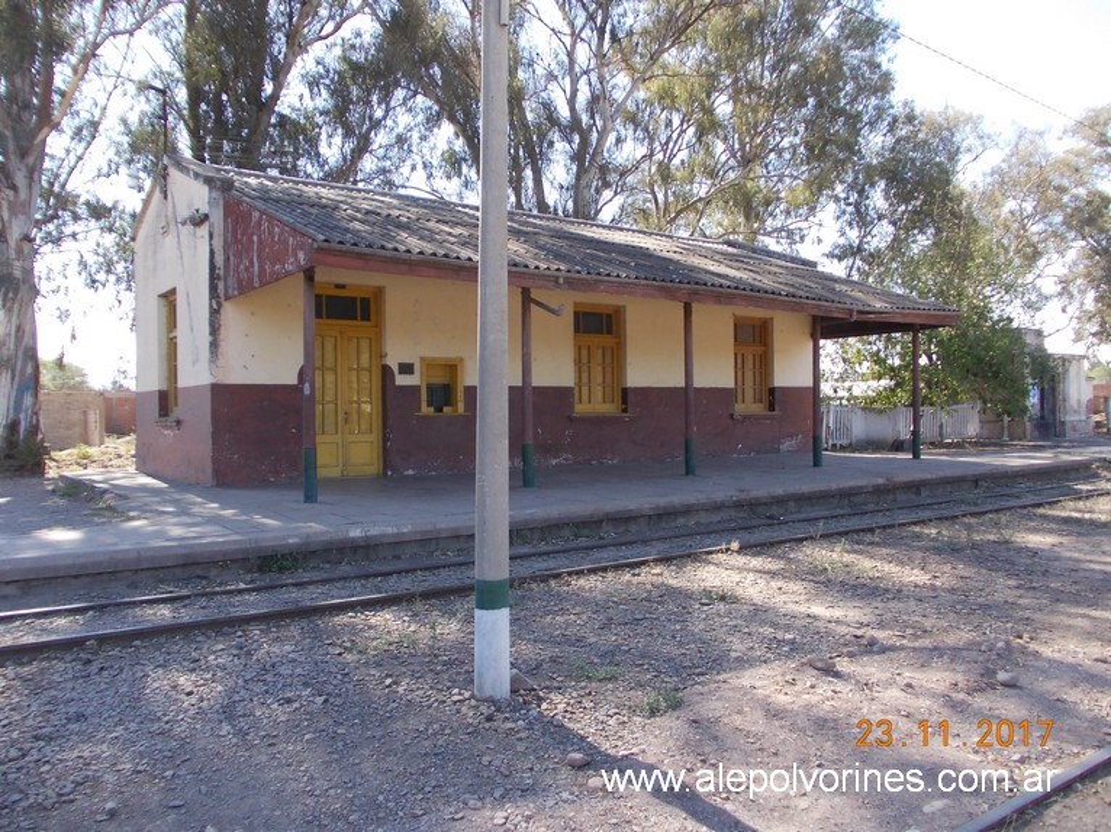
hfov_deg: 63.5
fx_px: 898
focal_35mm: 28
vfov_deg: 49.7
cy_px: 416
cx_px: 556
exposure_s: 1/320
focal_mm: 4
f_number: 2.7
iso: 80
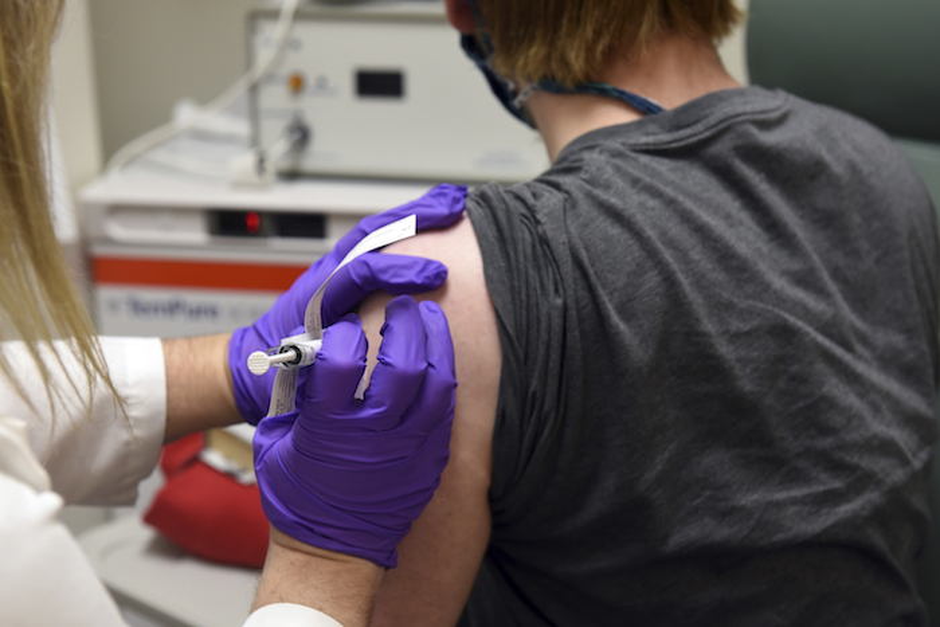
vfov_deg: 20.6
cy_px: 314
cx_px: 470
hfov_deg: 30.5
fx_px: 1724
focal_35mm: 66
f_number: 6.3
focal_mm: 66
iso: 1600
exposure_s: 1/60
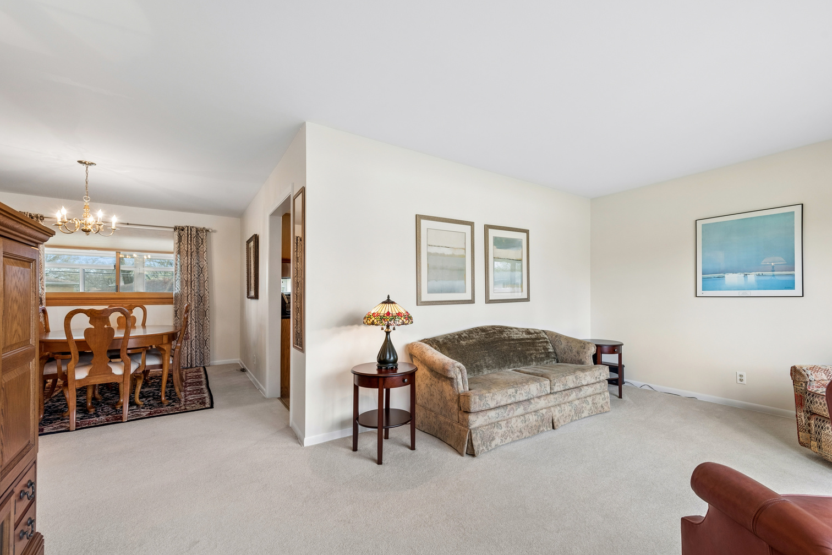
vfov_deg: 77.3
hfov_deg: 100.2
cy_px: 289
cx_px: 444
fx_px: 347
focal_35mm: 15
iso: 400
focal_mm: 14
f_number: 8
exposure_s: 1/60
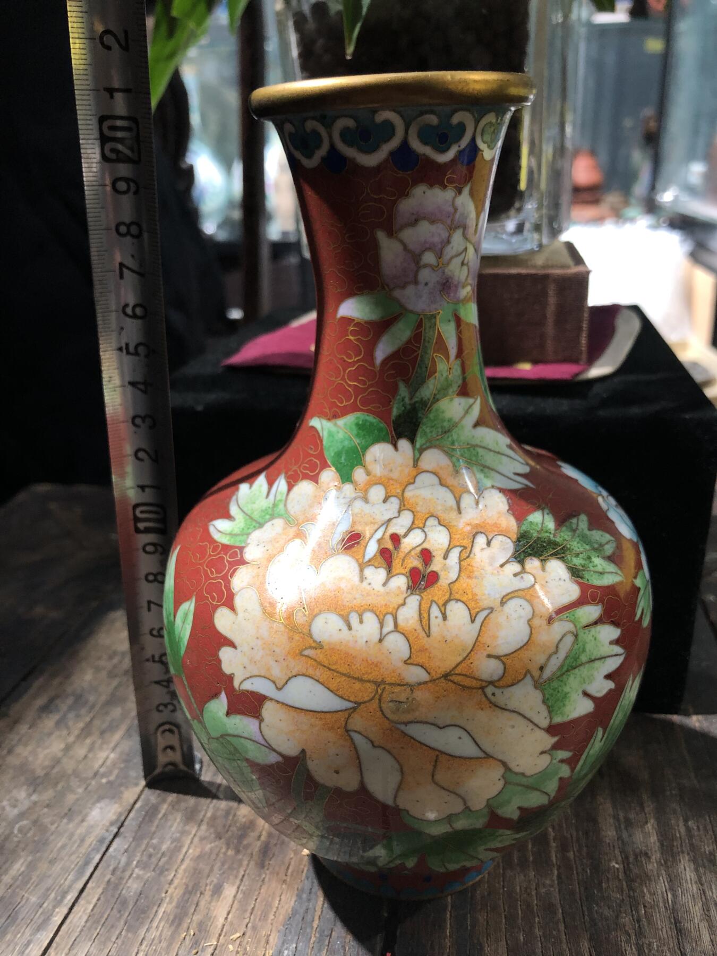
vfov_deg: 63.4
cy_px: 478
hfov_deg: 49.7
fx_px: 773
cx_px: 358
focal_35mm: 28
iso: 40
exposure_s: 1/17
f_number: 1.8
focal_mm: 3.99
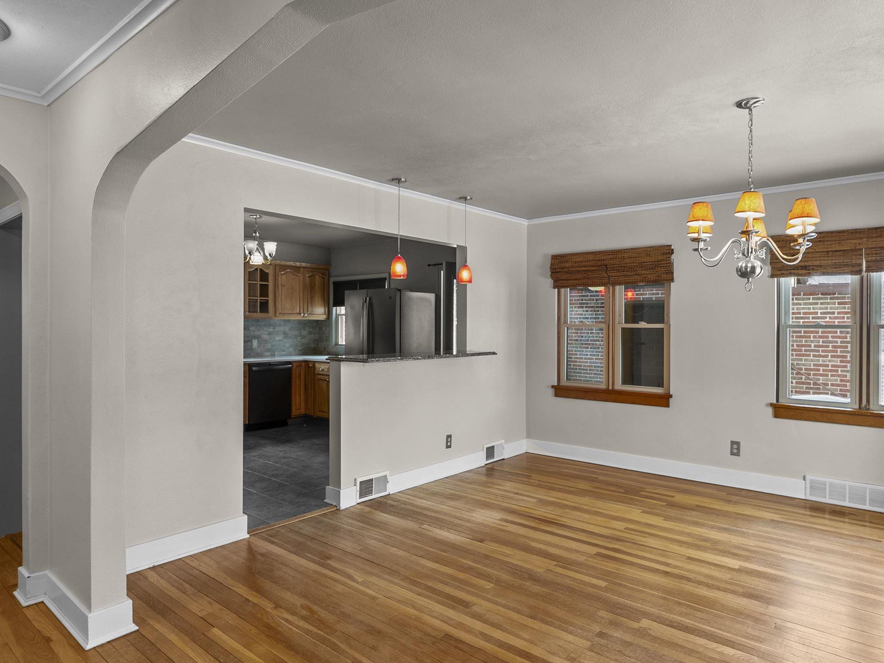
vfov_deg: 61.3
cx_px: 462
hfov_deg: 76.6
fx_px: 559
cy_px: 325
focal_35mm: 22
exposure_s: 1/4
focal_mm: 14.6
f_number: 8
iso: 1000
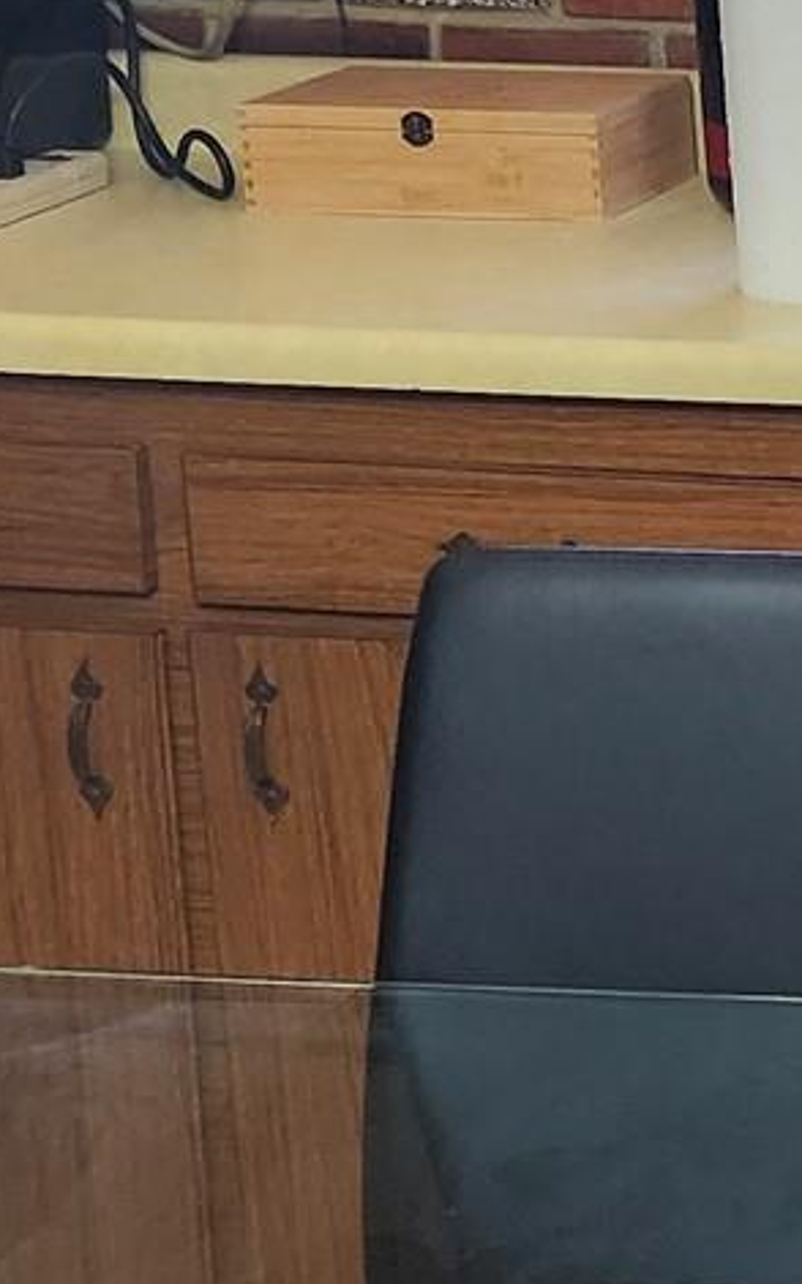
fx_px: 3710
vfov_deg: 19.5
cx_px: 1904
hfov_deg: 10.6
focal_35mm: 106
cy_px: 289
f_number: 1.8
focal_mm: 5.4
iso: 250
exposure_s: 1/120
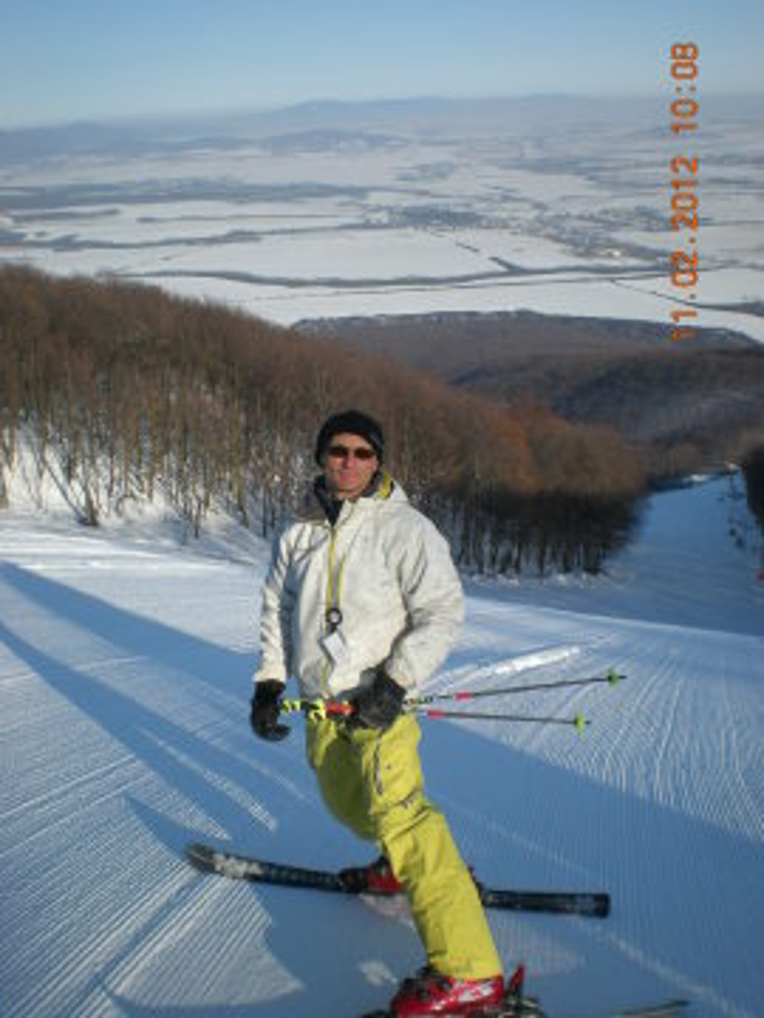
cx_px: 382
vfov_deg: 49.0
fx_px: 1118
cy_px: 509
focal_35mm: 38
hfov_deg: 37.7
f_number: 4.6
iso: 64
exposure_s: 1/467
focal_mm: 6.3
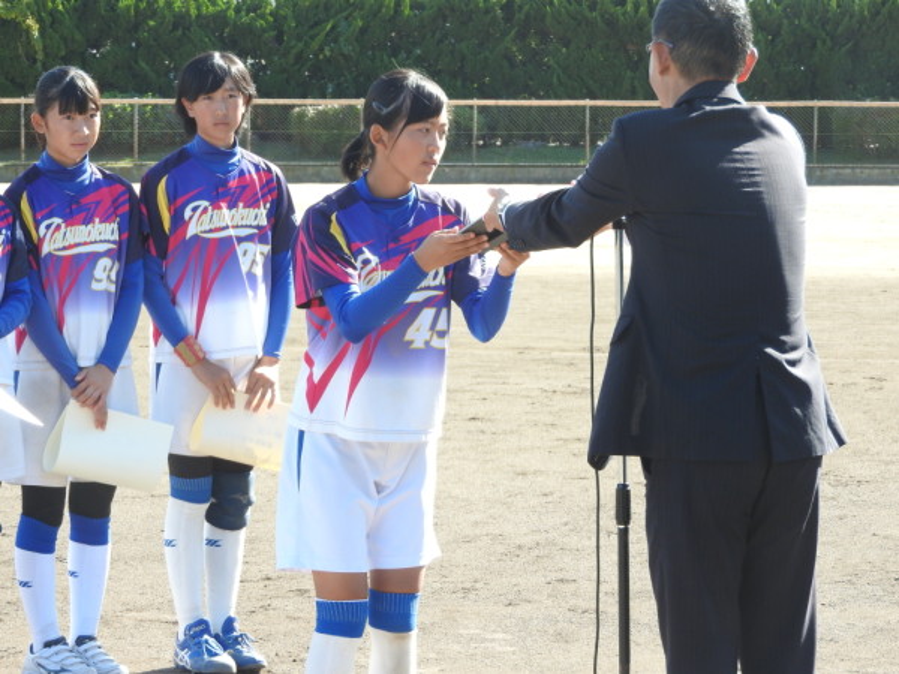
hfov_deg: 11.6
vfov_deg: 8.7
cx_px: 450
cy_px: 337
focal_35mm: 170
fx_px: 4415
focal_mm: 30.5
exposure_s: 1/100
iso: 100
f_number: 5.2
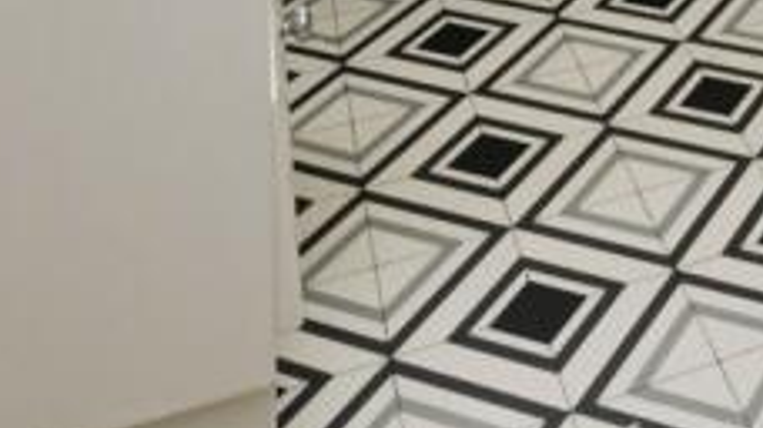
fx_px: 1335
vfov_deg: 12.9
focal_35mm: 66
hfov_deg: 28.3
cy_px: -654
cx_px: 883
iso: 640
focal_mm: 14
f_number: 10
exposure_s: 1/200
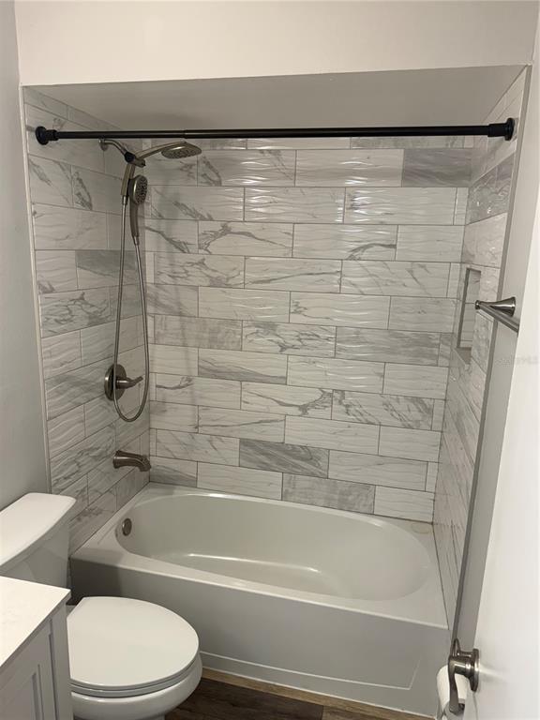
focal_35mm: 24
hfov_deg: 56.8
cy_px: 360
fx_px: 499
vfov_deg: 71.6
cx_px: 270
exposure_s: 1/120
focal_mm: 6.76
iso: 125
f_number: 1.78
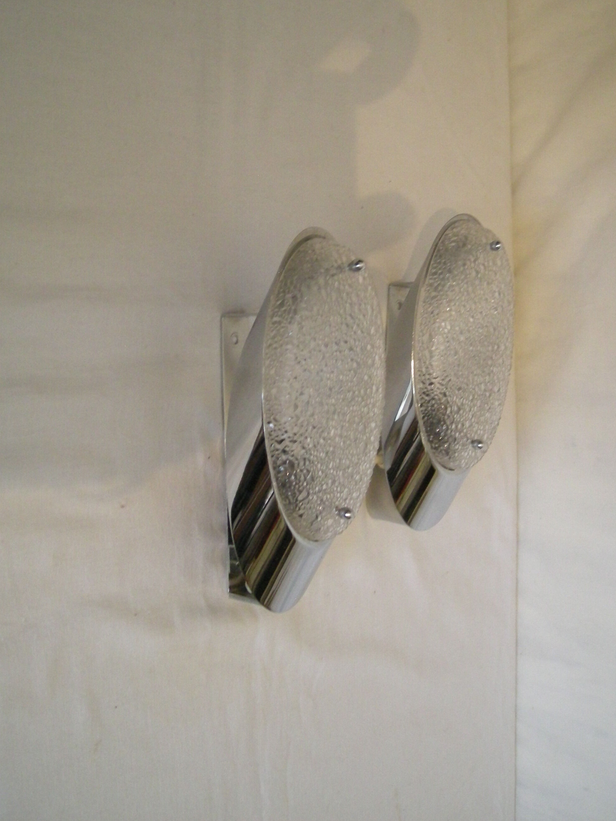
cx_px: 354
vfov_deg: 45.6
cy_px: 343
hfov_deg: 35.1
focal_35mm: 41
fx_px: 973
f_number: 2.8
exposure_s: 1/30
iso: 400
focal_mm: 5.7
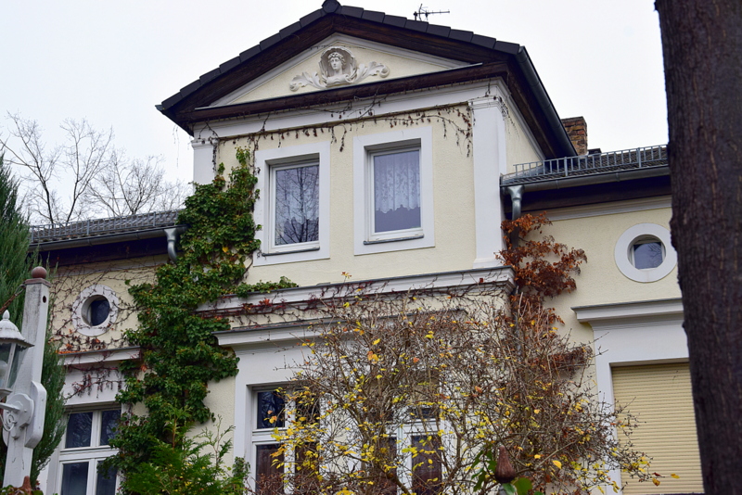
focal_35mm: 57
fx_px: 1175
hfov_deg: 35.0
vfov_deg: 23.8
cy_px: 248
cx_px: 371
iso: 400
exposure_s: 1/125
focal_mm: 38
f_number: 9
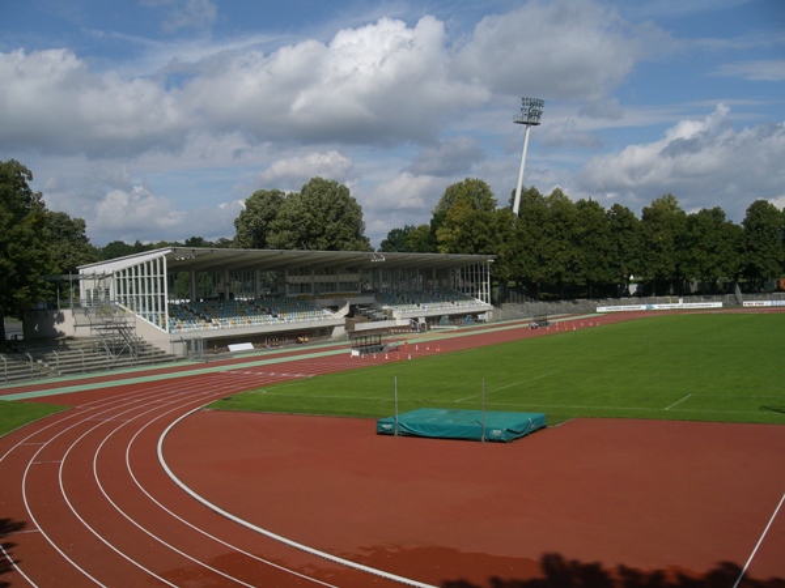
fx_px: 862
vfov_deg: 37.7
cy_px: 294
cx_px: 392
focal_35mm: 38
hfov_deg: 49.0
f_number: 4.4
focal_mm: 6.3
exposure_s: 1/1600
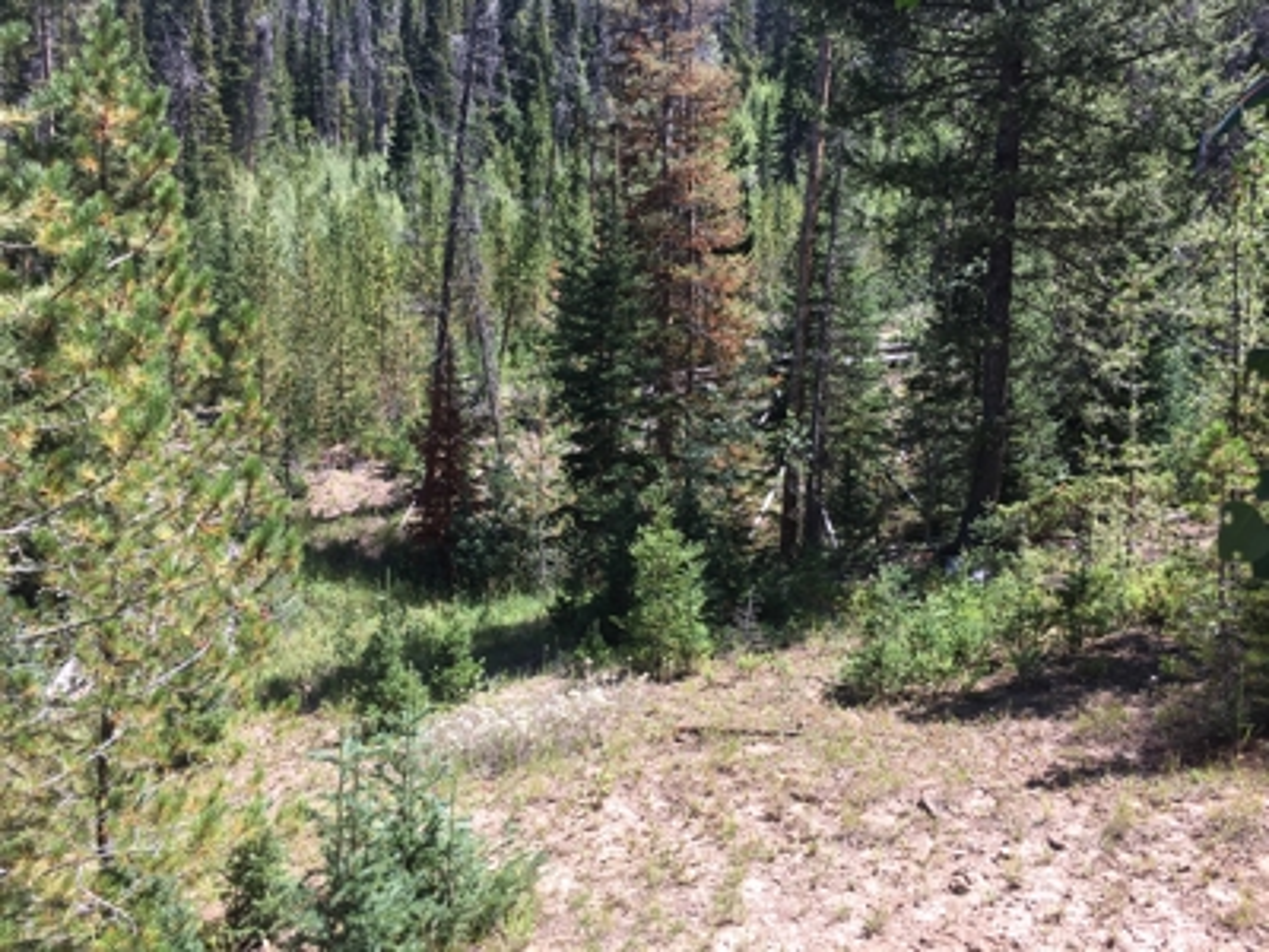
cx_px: 634
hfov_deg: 61.7
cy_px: 476
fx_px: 1063
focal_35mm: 29
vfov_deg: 48.2
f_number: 2.2
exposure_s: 1/475
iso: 25
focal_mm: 4.15
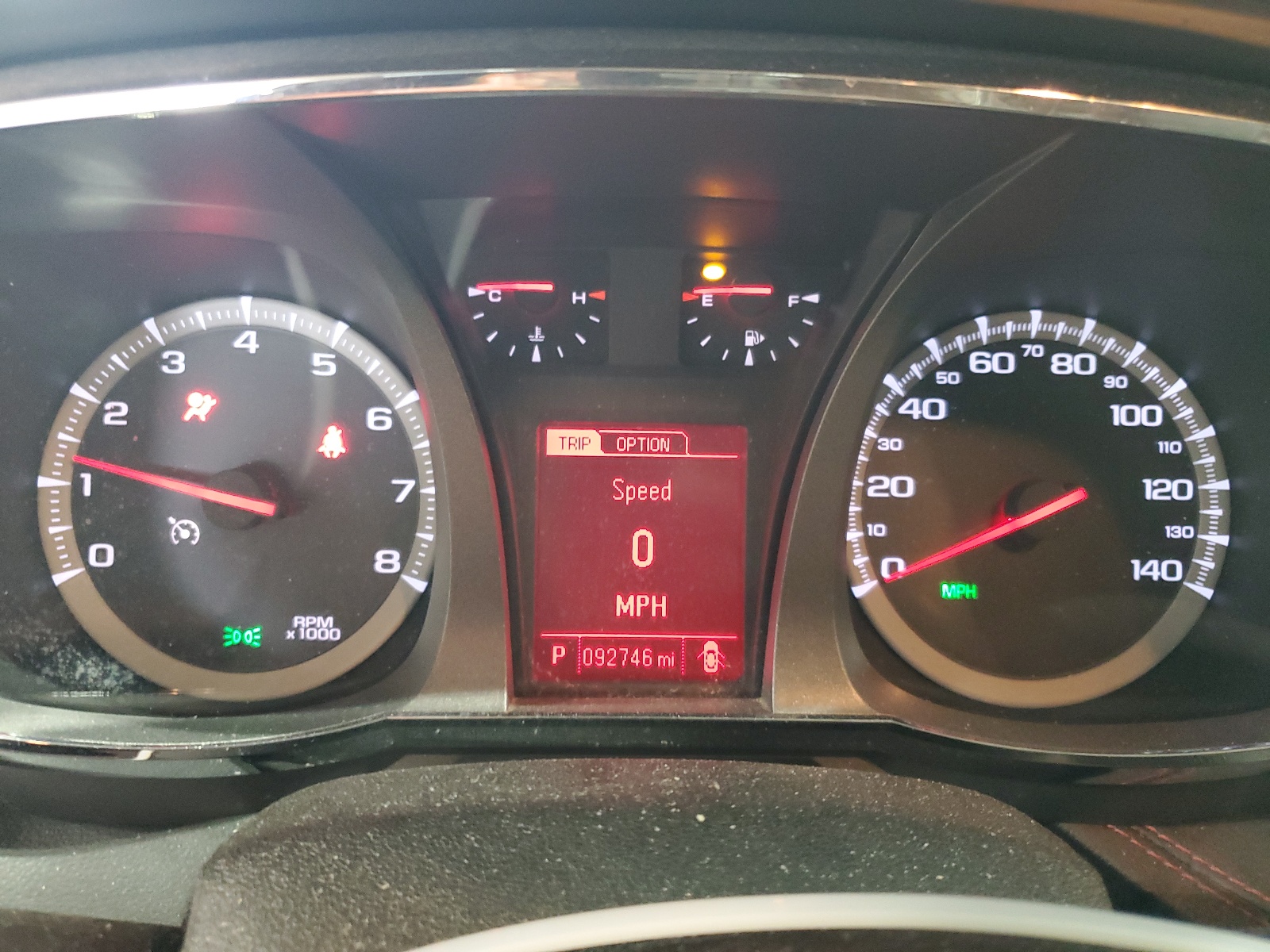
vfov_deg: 53.1
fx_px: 954
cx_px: 635
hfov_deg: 67.3
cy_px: 476
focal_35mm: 26
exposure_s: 1/15
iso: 306
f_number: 1.5
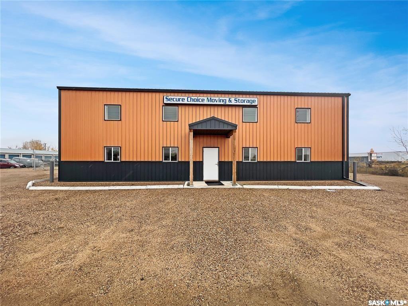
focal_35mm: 13
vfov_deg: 89.9
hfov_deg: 106.2
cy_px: 153
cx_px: 204
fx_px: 153
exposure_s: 1/354
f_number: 1.8
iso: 32
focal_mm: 1.57
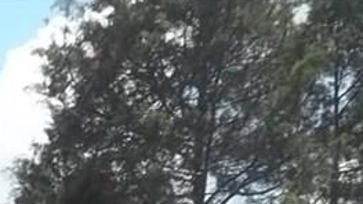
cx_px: -271
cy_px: 522
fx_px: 1348
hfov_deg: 13.8
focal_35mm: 140
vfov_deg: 7.9
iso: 64
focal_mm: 5.9
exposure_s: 1/100
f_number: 8
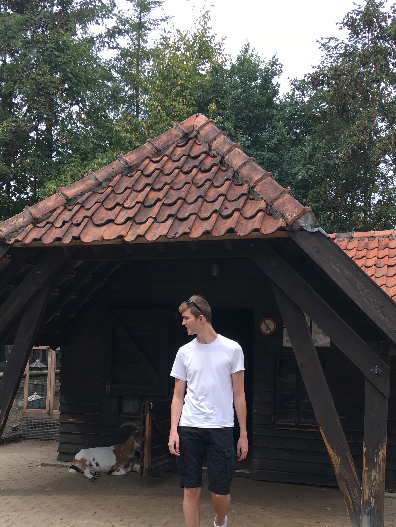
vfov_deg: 45.0
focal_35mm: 41
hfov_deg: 35.1
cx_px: 199
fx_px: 625
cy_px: 359
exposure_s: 1/413
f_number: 2.2
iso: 25
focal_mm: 4.15
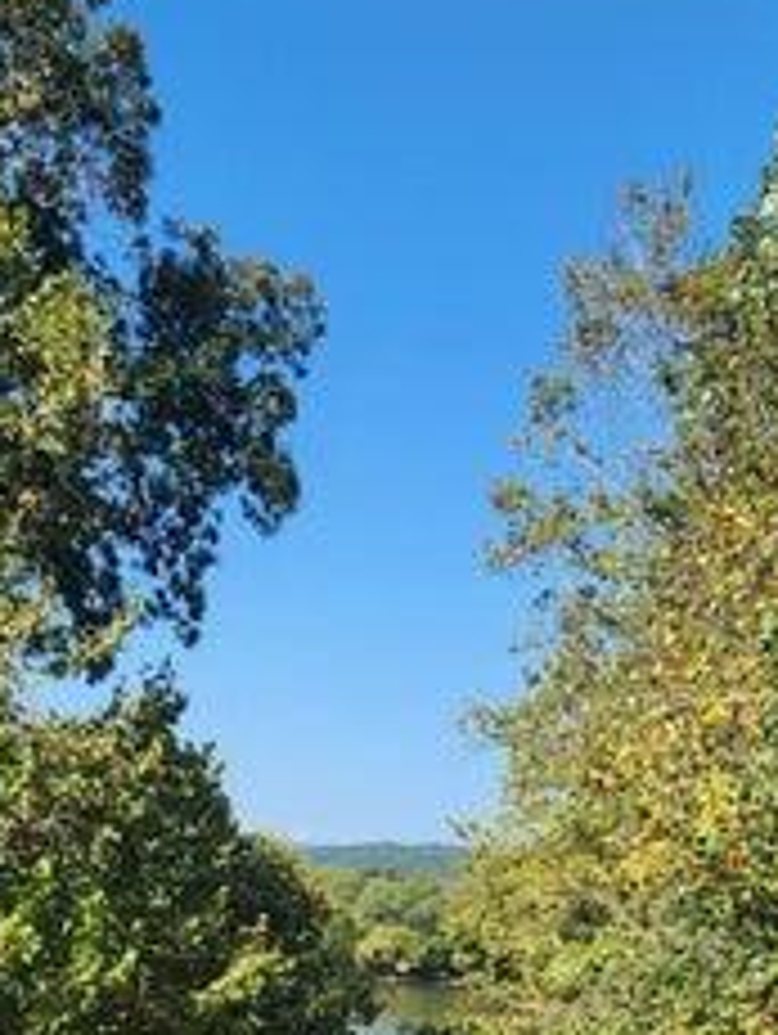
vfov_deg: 26.9
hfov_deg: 23.0
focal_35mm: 64
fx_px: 1914
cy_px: 1228
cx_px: 328
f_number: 1.8
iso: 20
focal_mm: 5.4
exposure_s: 1/1441
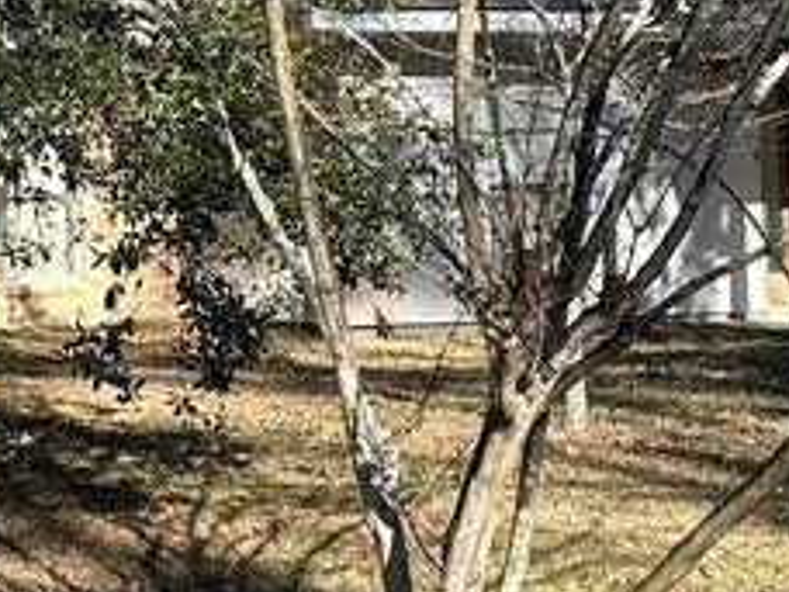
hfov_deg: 16.2
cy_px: 104
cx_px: -491
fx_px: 2462
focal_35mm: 108
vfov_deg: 13.6
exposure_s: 1/1227
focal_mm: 6.86
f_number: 1.78
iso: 80
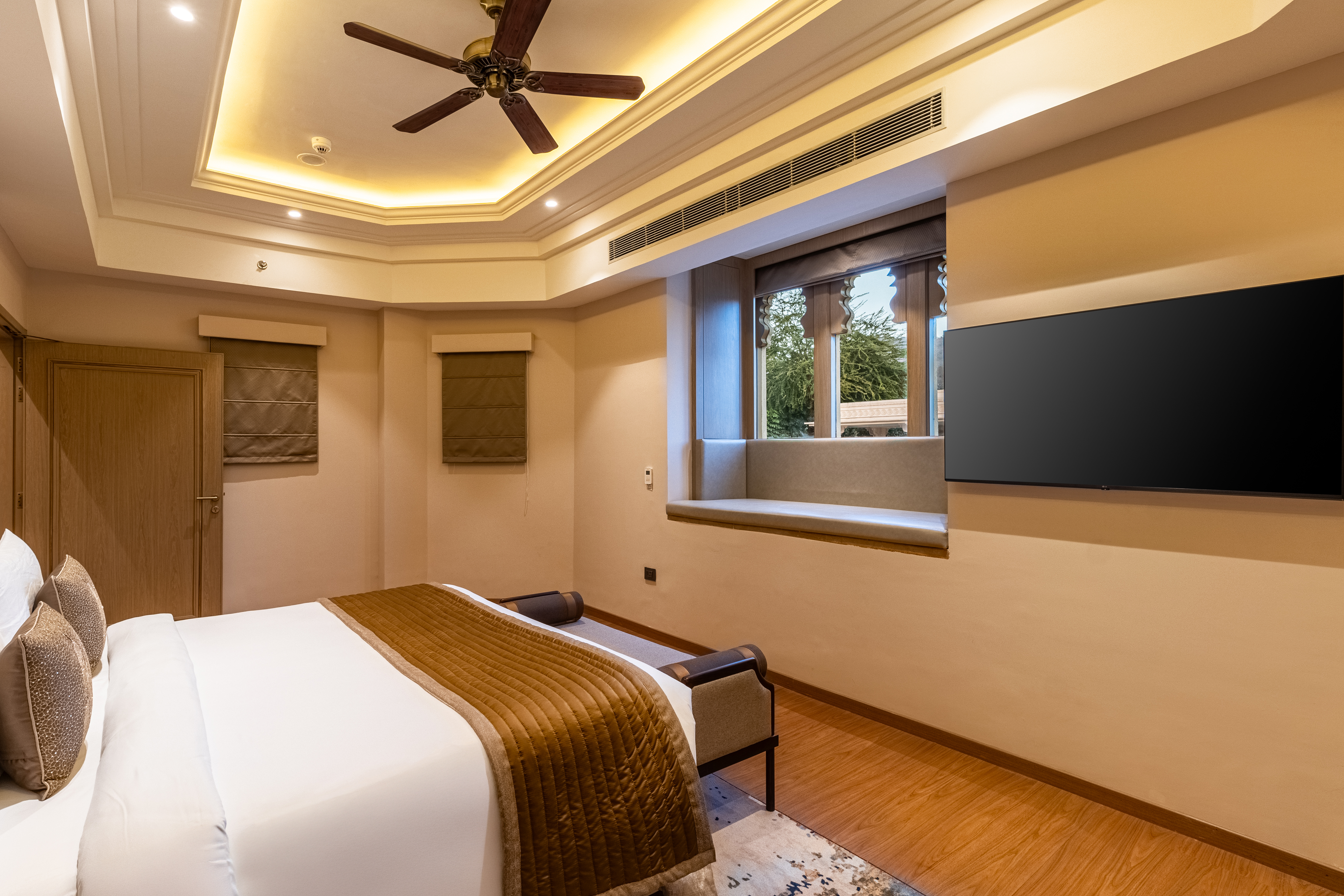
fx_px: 635
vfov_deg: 70.4
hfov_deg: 93.0
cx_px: 613
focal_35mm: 17
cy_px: 427
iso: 800
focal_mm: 10
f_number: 8
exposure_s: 1/400
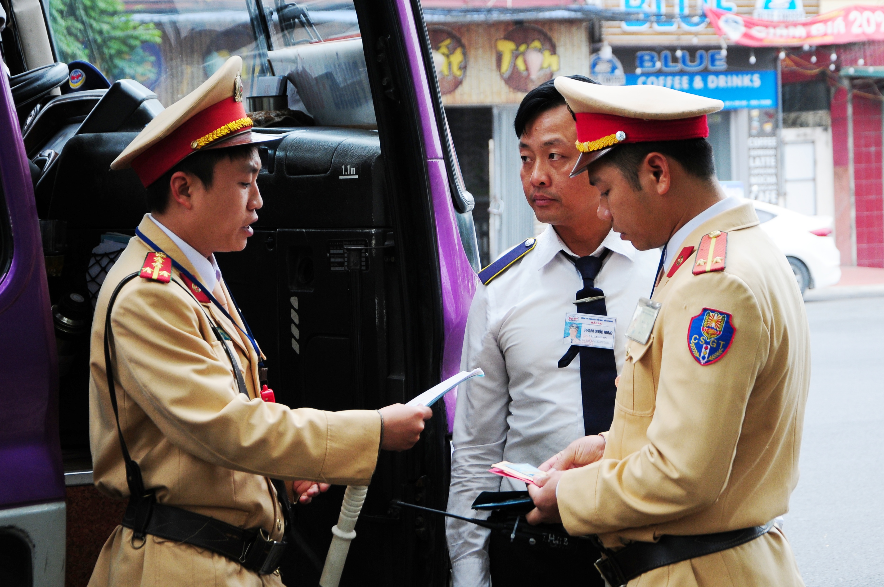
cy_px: 294
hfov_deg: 23.4
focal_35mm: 87
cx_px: 442
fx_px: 2134
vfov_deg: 15.7
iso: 400
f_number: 5.6
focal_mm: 58
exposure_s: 1/200
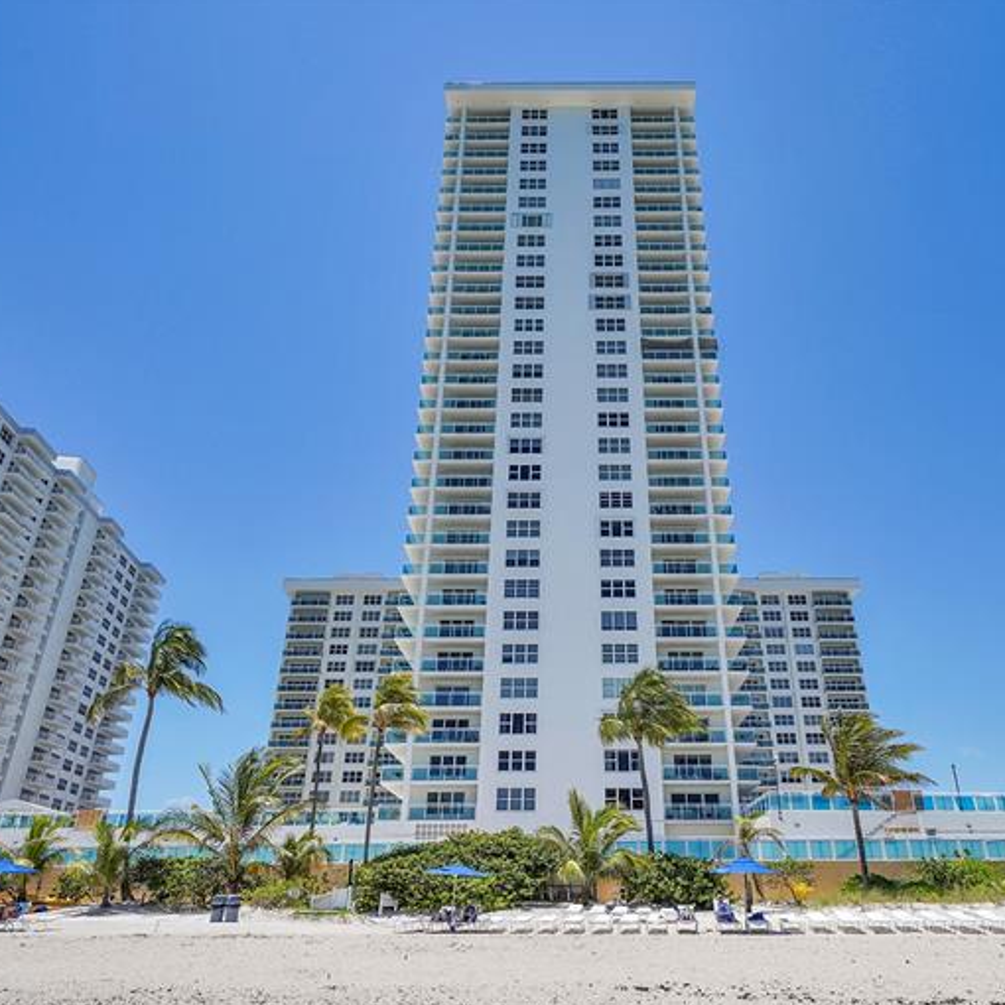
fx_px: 788
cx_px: 570
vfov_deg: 65.0
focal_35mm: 24
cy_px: 515
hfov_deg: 64.8
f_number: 8
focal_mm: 18
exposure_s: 1/1600
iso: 400
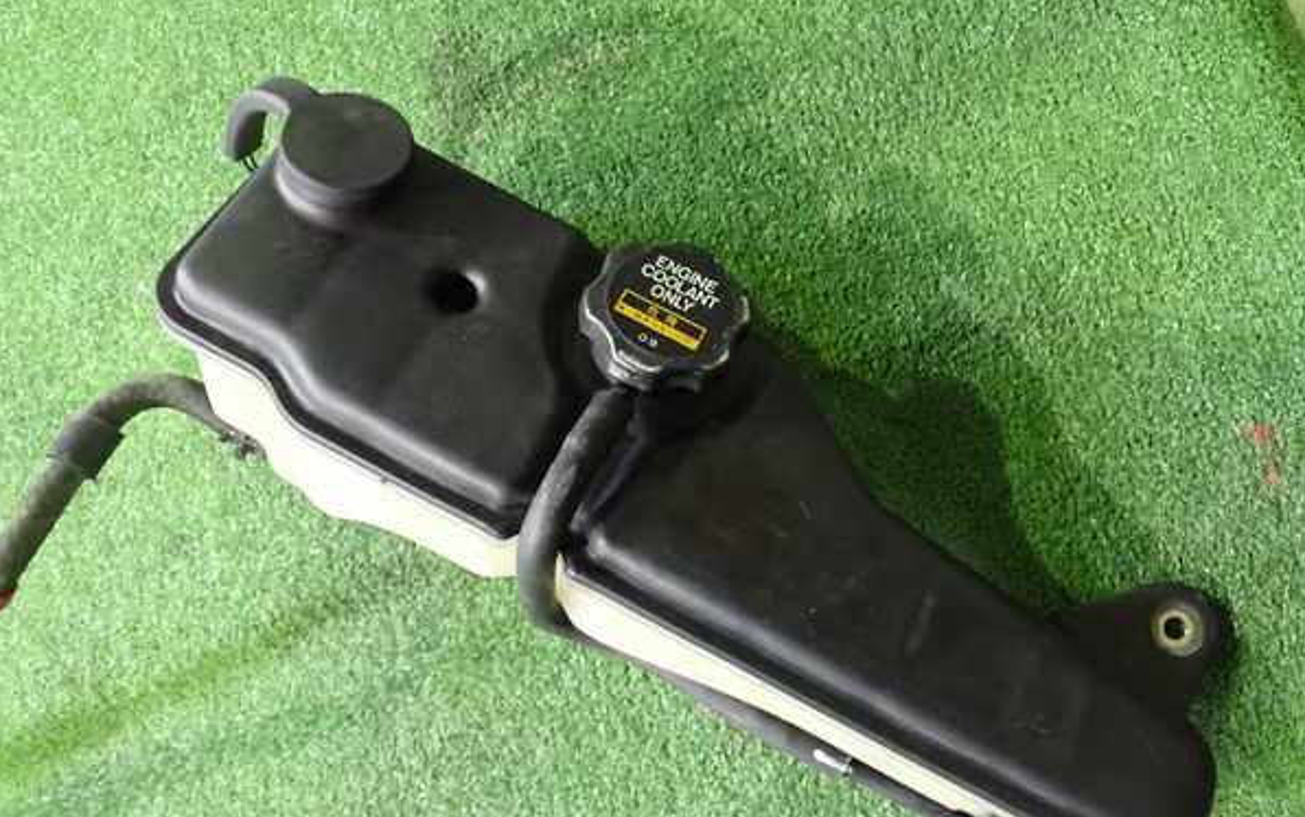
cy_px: 416
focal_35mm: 32
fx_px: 1139
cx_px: 650
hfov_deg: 59.6
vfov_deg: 39.5
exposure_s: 1/40
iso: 1250
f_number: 2.3
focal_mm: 5.4
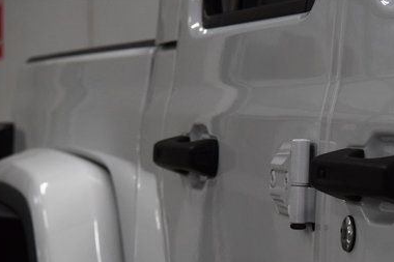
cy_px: 161
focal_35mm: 177
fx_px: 1936
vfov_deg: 7.7
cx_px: 321
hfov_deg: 11.6
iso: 1600
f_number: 7.1
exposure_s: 1/125
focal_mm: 70
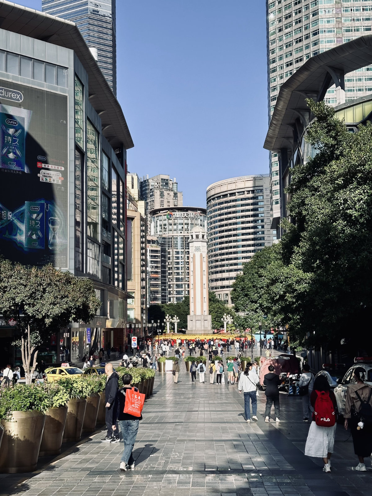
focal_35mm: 48
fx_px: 688
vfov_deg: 39.7
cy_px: 248
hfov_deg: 30.3
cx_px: 186
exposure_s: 1/3367
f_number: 1.8
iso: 64
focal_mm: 6.9
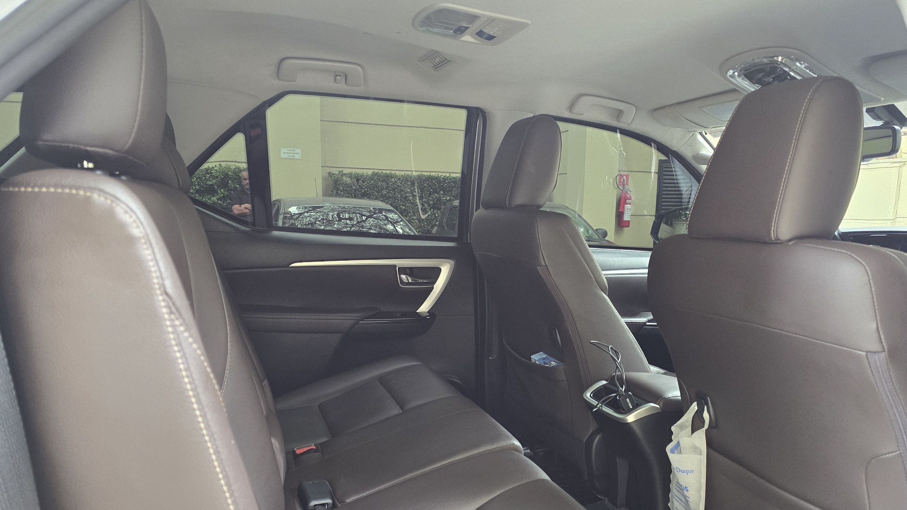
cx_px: 470
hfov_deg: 71.9
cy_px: 313
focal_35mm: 26
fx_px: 625
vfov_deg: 44.1
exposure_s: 1/180
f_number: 1.7
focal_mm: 6.3
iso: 200
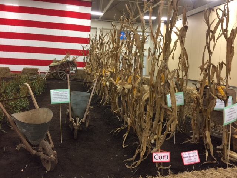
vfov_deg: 48.2
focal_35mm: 29
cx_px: 118
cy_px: 89
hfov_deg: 61.7
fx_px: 199
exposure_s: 1/30
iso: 100
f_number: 2.2
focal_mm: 4.15
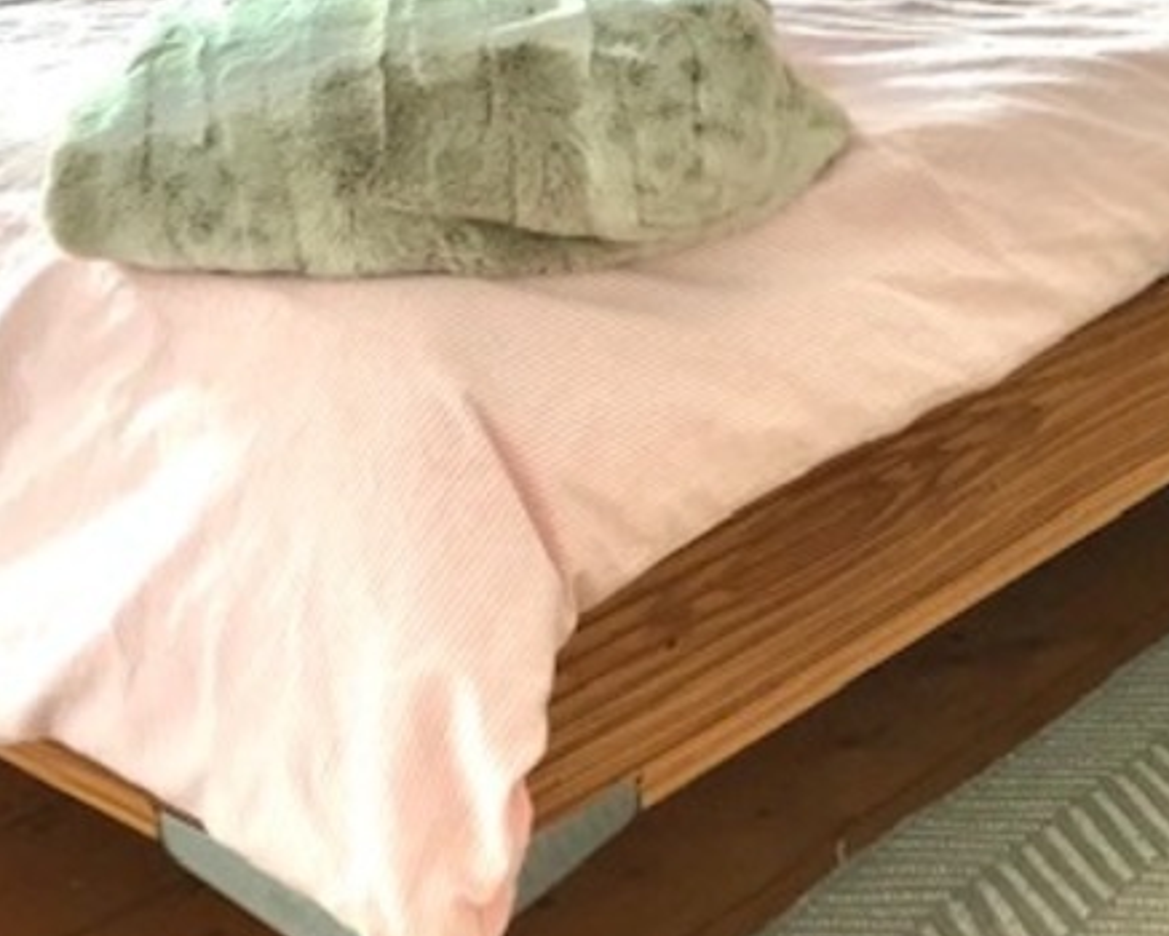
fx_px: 2215
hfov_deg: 29.5
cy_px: -8
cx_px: 722
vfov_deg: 22.9
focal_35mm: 64
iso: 40
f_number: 1.8
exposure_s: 1/100
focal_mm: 3.99
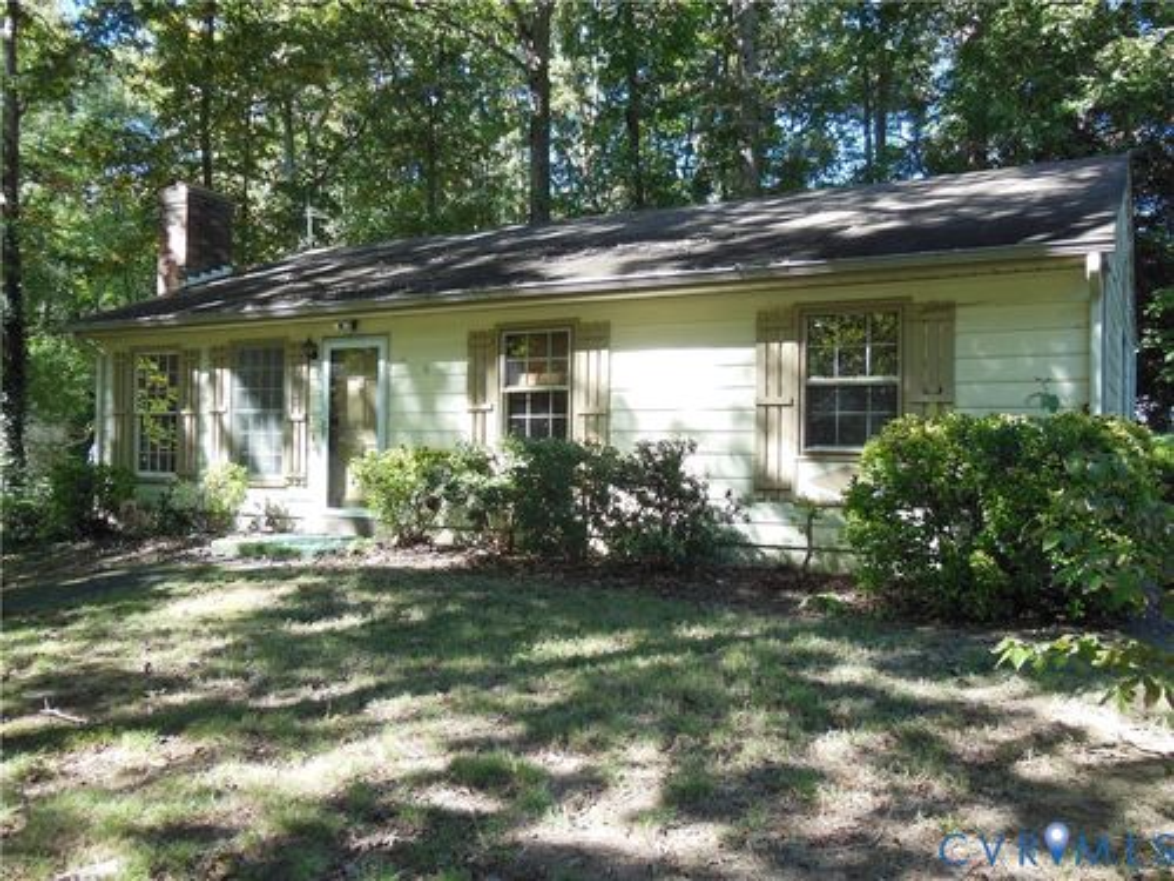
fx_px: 984
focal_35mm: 29
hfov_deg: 61.7
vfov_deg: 48.2
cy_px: 440
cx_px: 587
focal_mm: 5.2
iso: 125
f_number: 3.7
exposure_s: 1/125
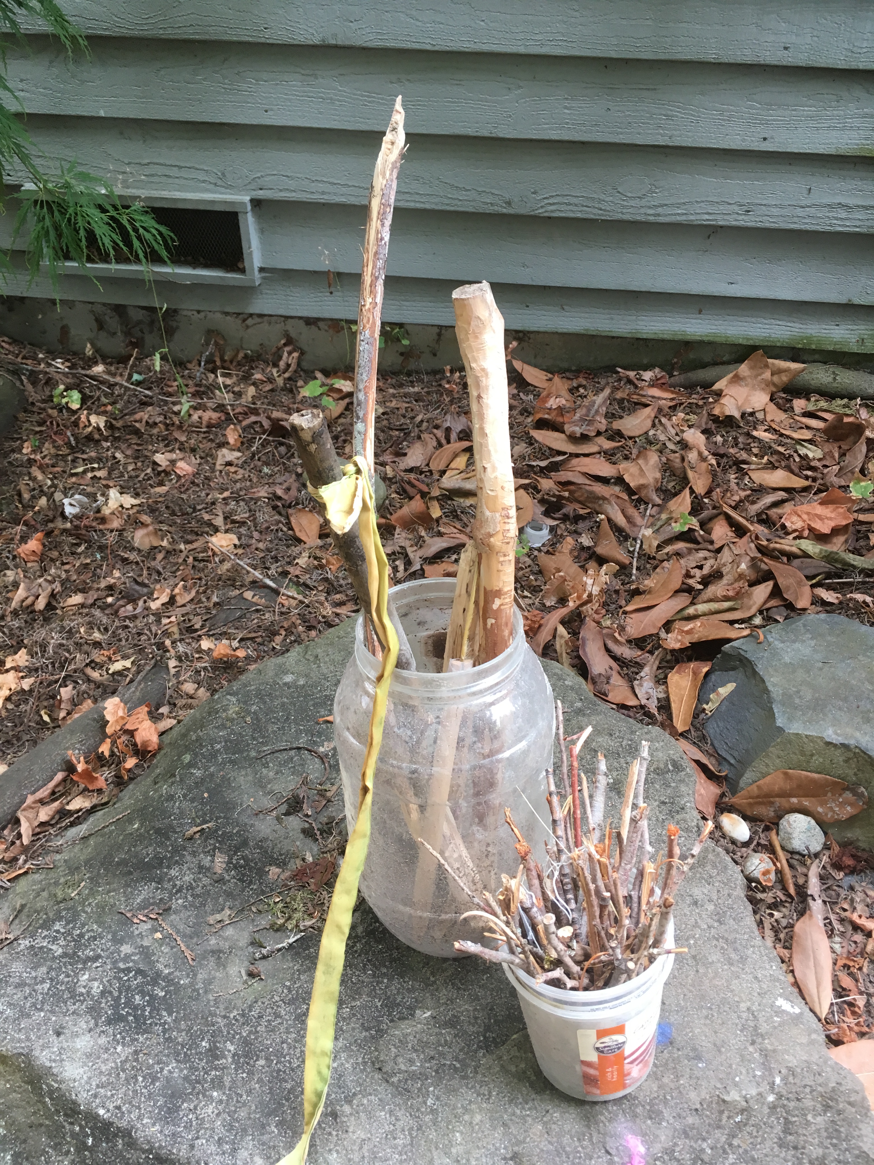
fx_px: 976
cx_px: 437
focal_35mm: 29
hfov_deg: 48.2
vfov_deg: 61.7
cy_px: 582
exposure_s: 1/30
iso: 32
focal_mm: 4.15
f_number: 2.2
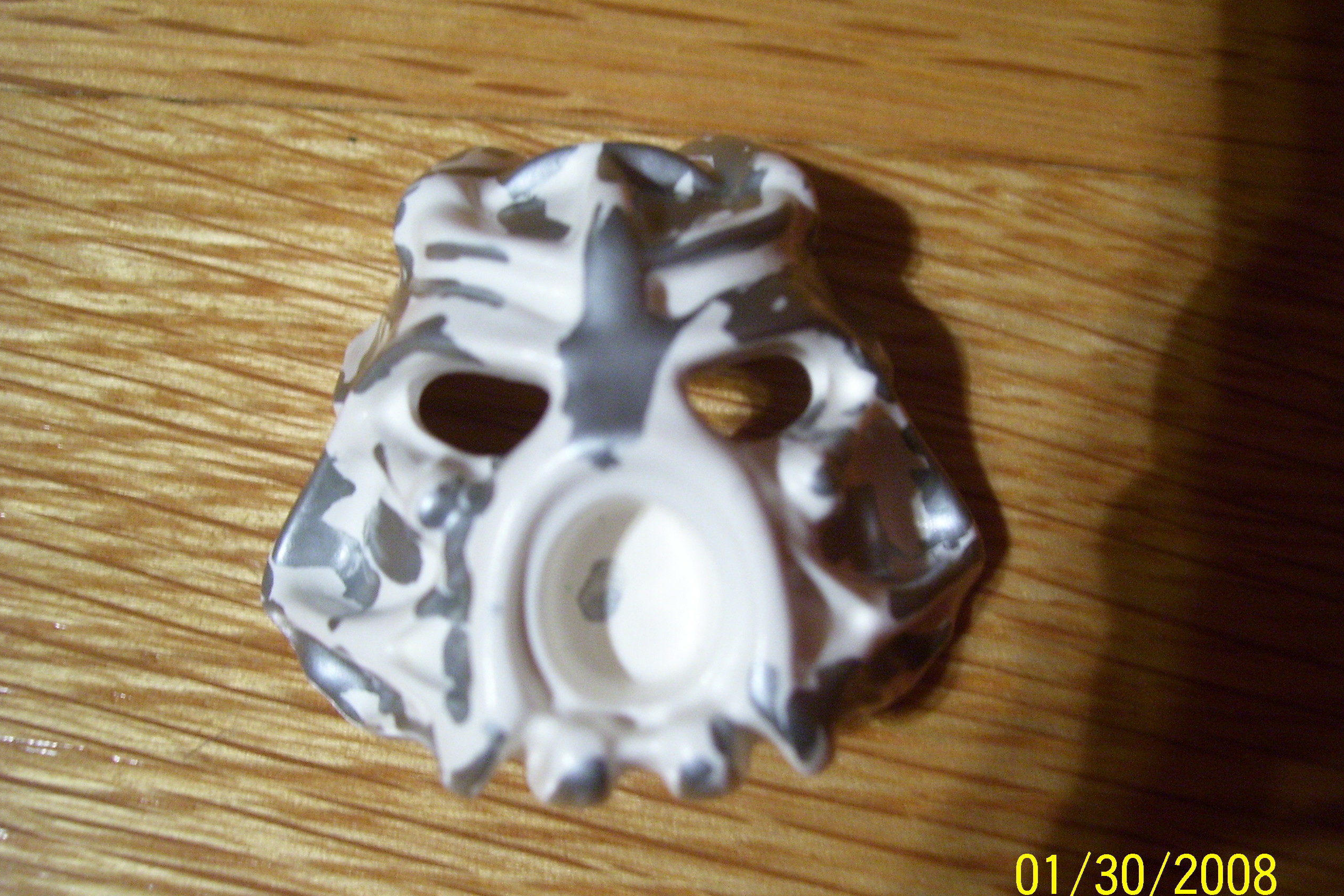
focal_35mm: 39
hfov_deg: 49.6
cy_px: 489
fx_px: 1456
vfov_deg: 34.2
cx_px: 666
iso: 160
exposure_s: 1/8
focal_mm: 6
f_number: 2.7
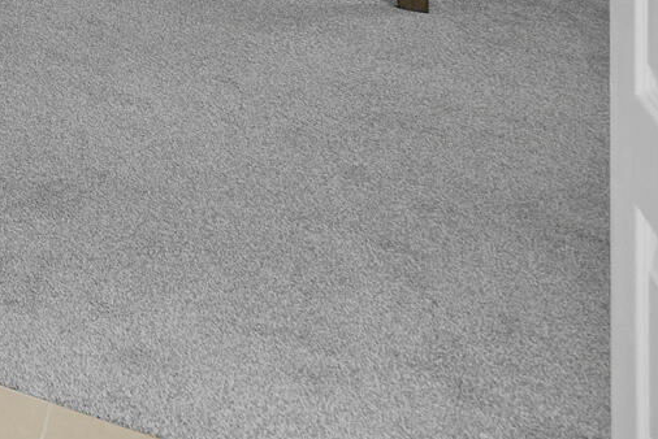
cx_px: -939
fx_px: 1445
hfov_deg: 14.8
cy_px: -599
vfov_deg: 13.2
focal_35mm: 79
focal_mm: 16
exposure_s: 1/50
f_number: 6.3
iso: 1250
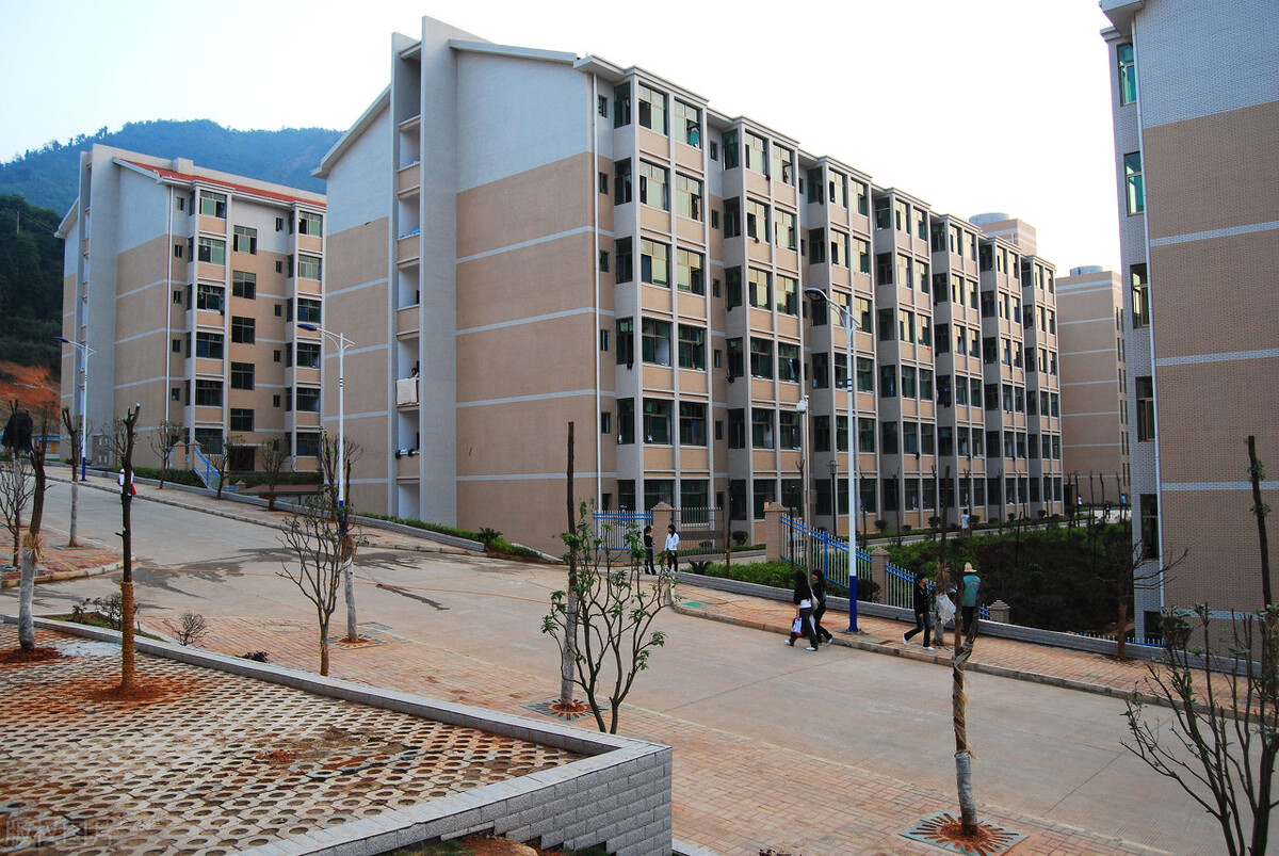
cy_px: 428
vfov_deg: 48.0
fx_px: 960
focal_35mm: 27
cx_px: 640
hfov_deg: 67.3
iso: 400
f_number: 6.3
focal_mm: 18
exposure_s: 1/100
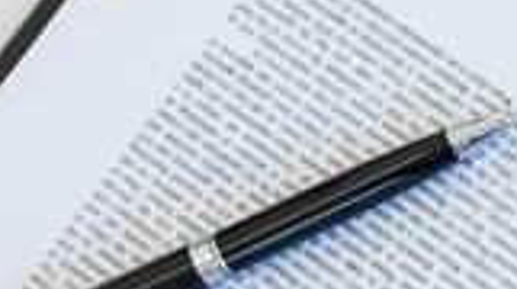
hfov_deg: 9.0
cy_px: 323
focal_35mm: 222
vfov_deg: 5.4
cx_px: 1134
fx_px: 3039
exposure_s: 1/100
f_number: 4
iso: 320
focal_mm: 31.5
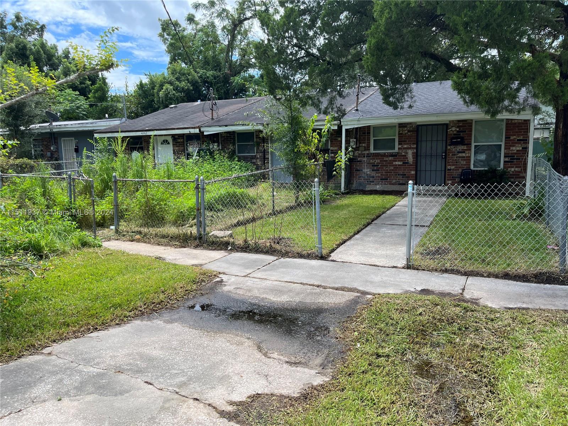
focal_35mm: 26
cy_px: 213
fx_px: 427
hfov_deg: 67.3
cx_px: 284
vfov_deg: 53.1
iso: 50
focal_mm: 5.1
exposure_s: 1/1647
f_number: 1.6
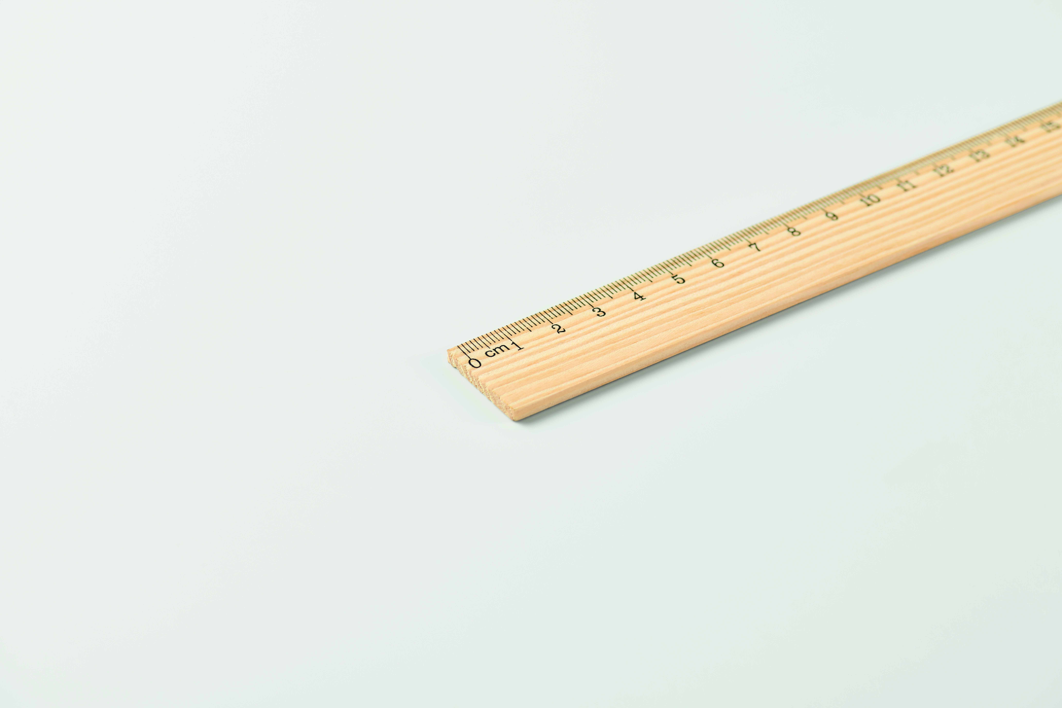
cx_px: 531
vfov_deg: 13.0
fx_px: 3097
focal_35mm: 105
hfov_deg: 19.5
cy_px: 354
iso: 100
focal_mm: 105
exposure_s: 1/125
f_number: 11
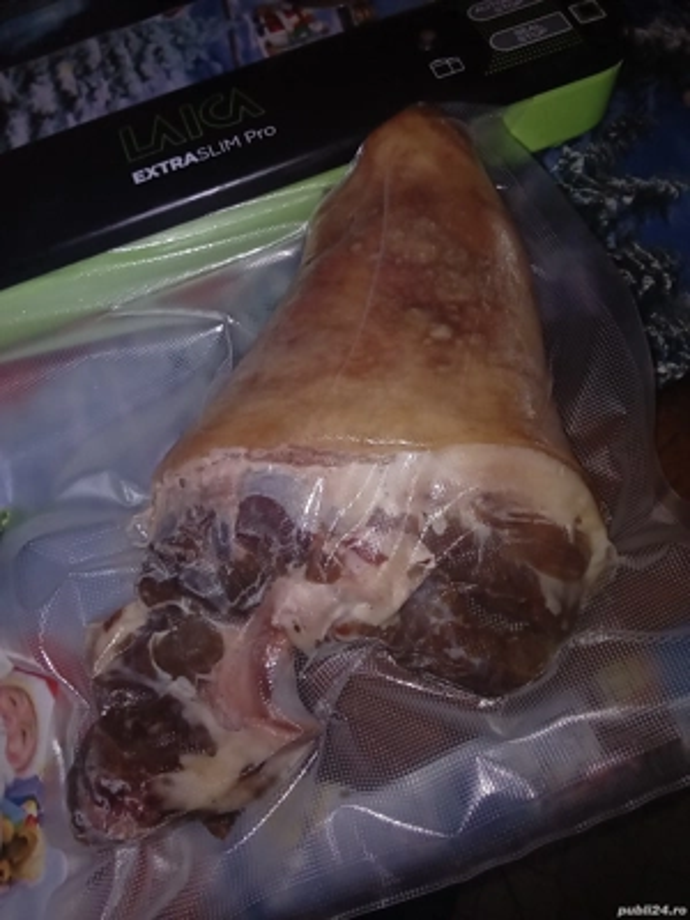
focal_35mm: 25
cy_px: 460
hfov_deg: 54.9
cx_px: 345
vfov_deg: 69.4
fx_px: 664
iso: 116
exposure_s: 1/100
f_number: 2
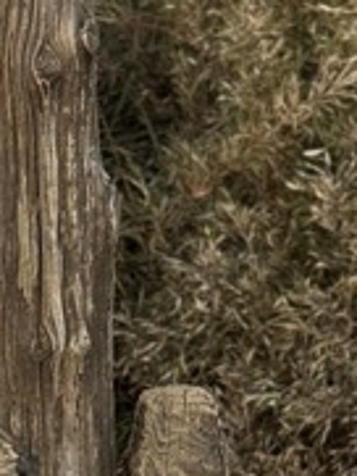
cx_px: -45
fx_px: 3736
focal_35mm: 272
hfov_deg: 5.5
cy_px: -3
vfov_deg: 7.2
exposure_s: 1/198
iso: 64
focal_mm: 6.76
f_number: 1.78
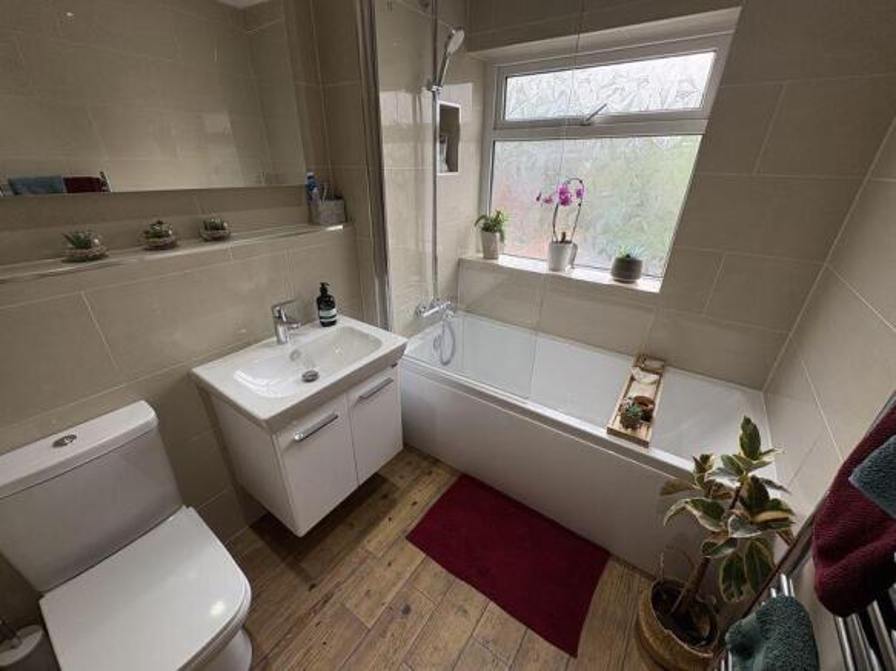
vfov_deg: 85.7
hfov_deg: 102.1
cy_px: 336
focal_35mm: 14
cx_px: 448
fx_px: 362
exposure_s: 1/128
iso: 80
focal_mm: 2.22
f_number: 2.2
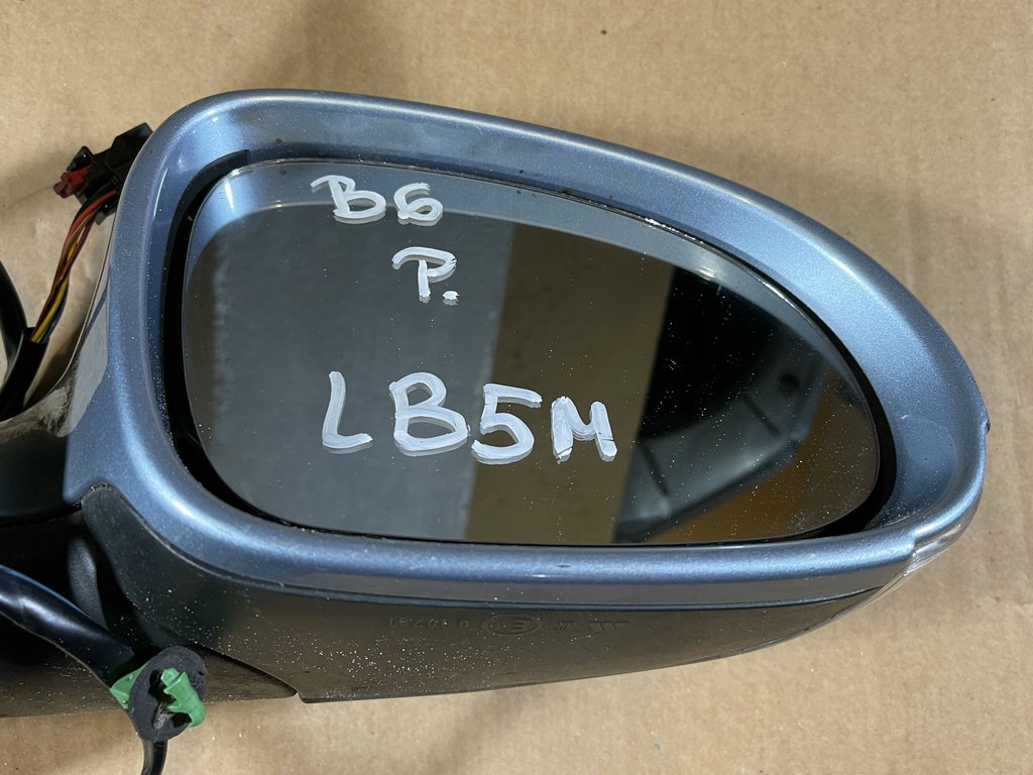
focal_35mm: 26
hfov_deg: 67.3
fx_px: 776
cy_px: 388
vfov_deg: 53.1
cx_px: 516
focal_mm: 5.1
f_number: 1.6
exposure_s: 1/50
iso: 100
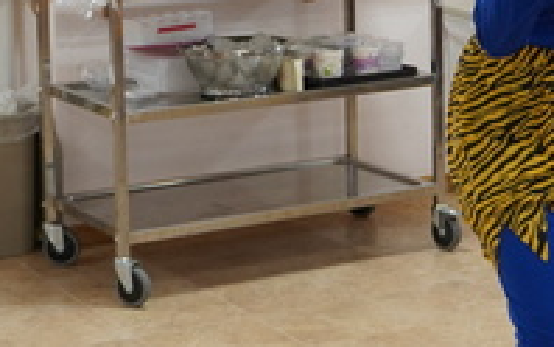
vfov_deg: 9.6
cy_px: -98
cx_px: 543
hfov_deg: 15.3
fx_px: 2033
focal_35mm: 135
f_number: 4.5
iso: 1000
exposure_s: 1/160
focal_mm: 29
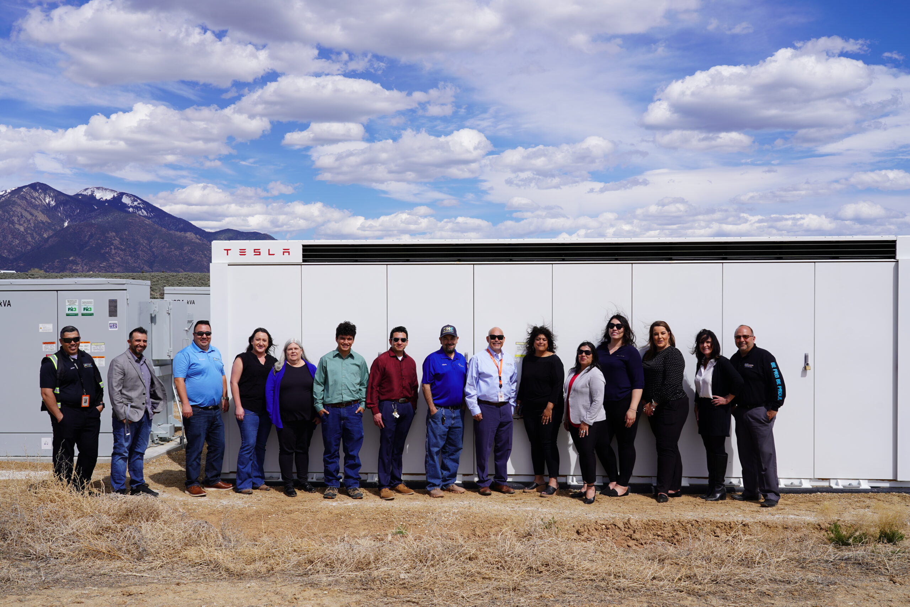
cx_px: 455
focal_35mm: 37
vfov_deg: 35.9
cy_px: 304
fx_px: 935
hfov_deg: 51.9
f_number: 10
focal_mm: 37
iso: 100
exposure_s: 1/250
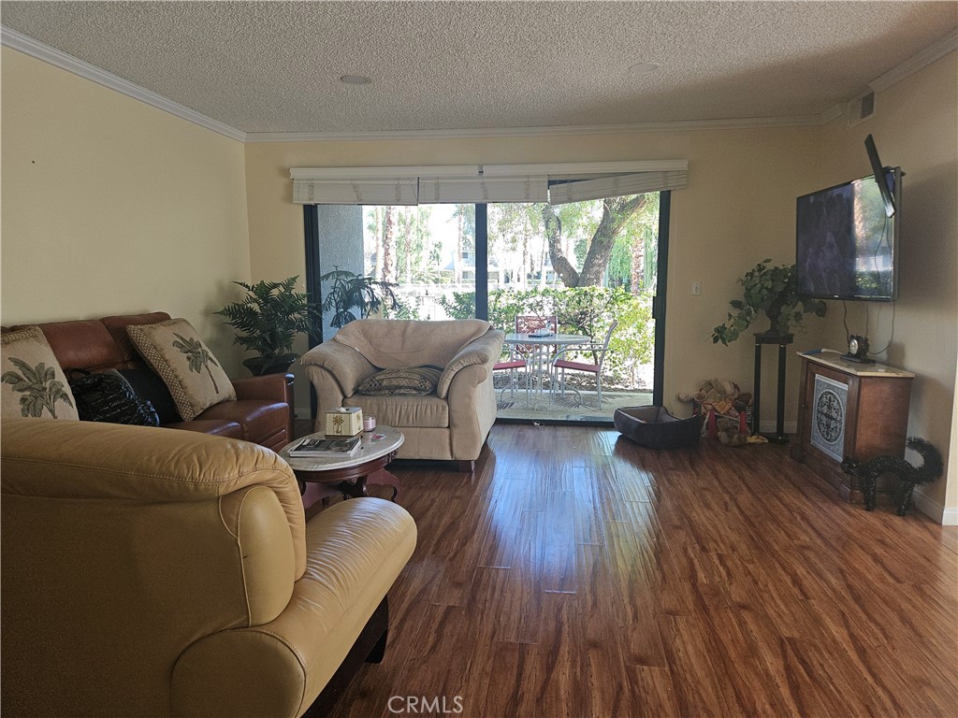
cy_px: 359
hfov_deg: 73.9
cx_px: 479
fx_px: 637
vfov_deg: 58.9
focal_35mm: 23
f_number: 1.8
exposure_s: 1/60
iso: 40
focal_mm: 5.4
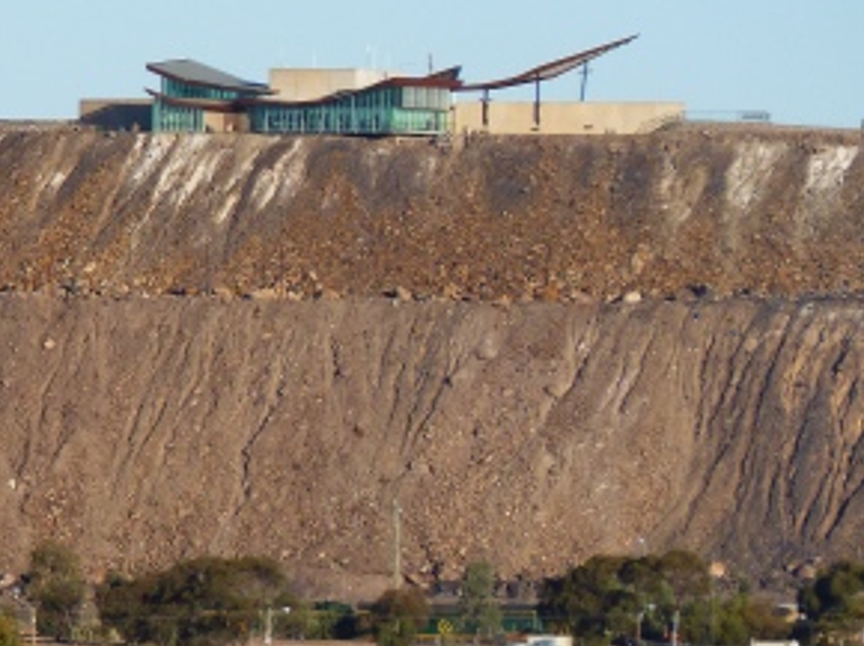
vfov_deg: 3.0
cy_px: 399
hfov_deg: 4.0
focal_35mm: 501
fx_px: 12494
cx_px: 15
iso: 80
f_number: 4.7
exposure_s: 1/320
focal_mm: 39.7
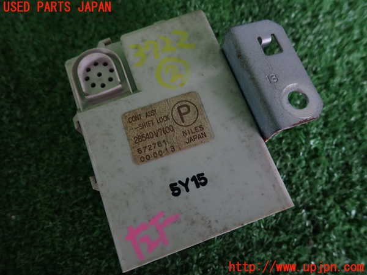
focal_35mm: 25
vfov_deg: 54.9
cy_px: 138
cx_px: 184
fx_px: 265
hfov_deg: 69.4
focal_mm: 4.5
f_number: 2
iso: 200
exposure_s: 1/50
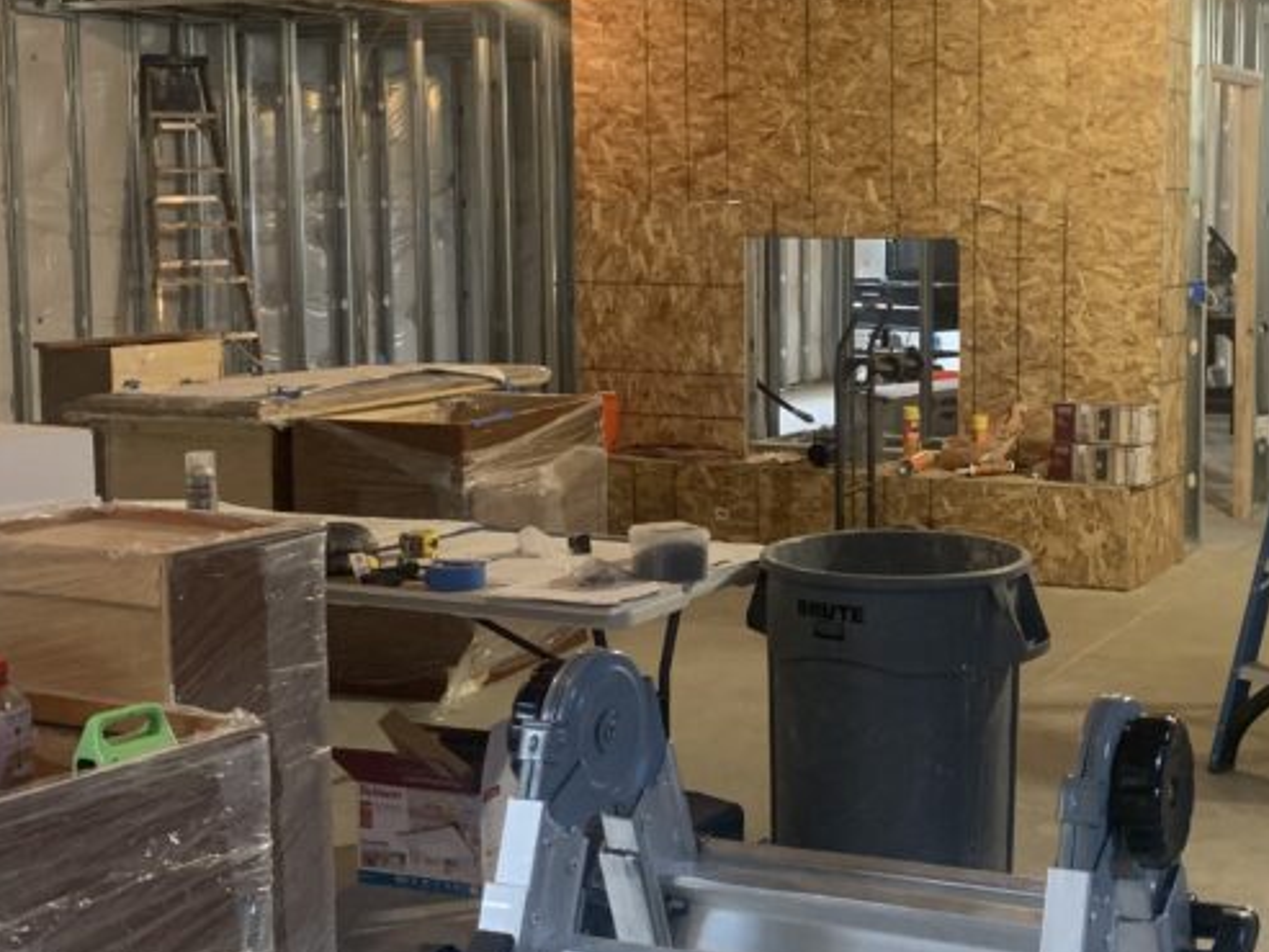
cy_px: 435
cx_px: 924
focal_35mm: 54
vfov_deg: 27.0
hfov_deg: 34.9
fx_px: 1980
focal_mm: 4.25
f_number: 1.8
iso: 250
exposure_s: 1/60
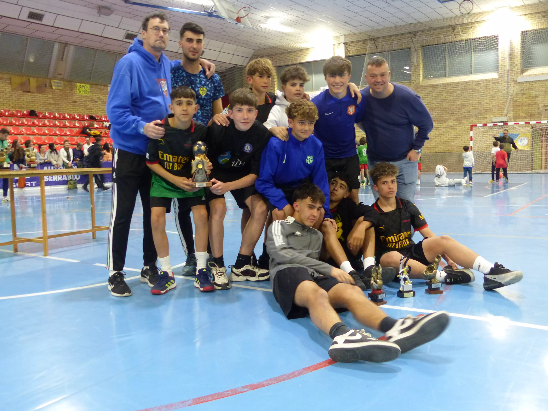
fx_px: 507
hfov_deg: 56.8
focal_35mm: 32
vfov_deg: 44.2
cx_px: 274
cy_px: 206
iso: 400
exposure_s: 1/40
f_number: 2.8
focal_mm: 5.7
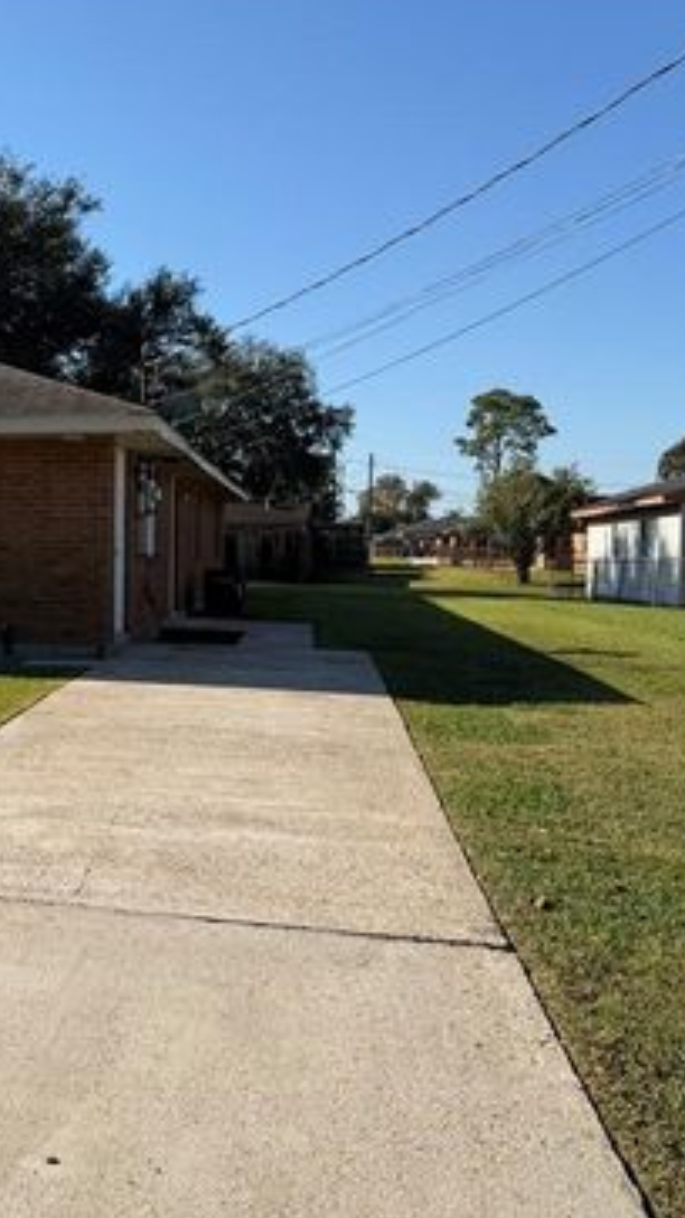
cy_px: 596
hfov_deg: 30.7
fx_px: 1163
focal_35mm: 36
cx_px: 13
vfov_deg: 55.3
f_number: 1.78
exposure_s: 1/4673
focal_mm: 6.76
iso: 80
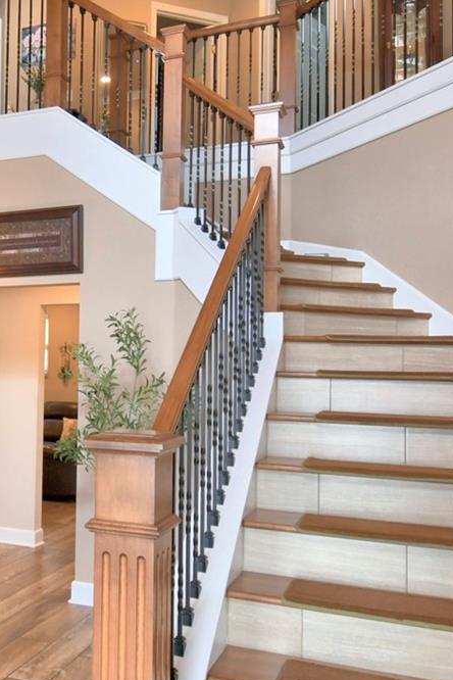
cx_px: 64
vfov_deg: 53.1
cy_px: 348
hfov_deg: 35.2
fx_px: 679
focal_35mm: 36
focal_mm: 10
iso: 400
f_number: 4.5
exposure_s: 1/50
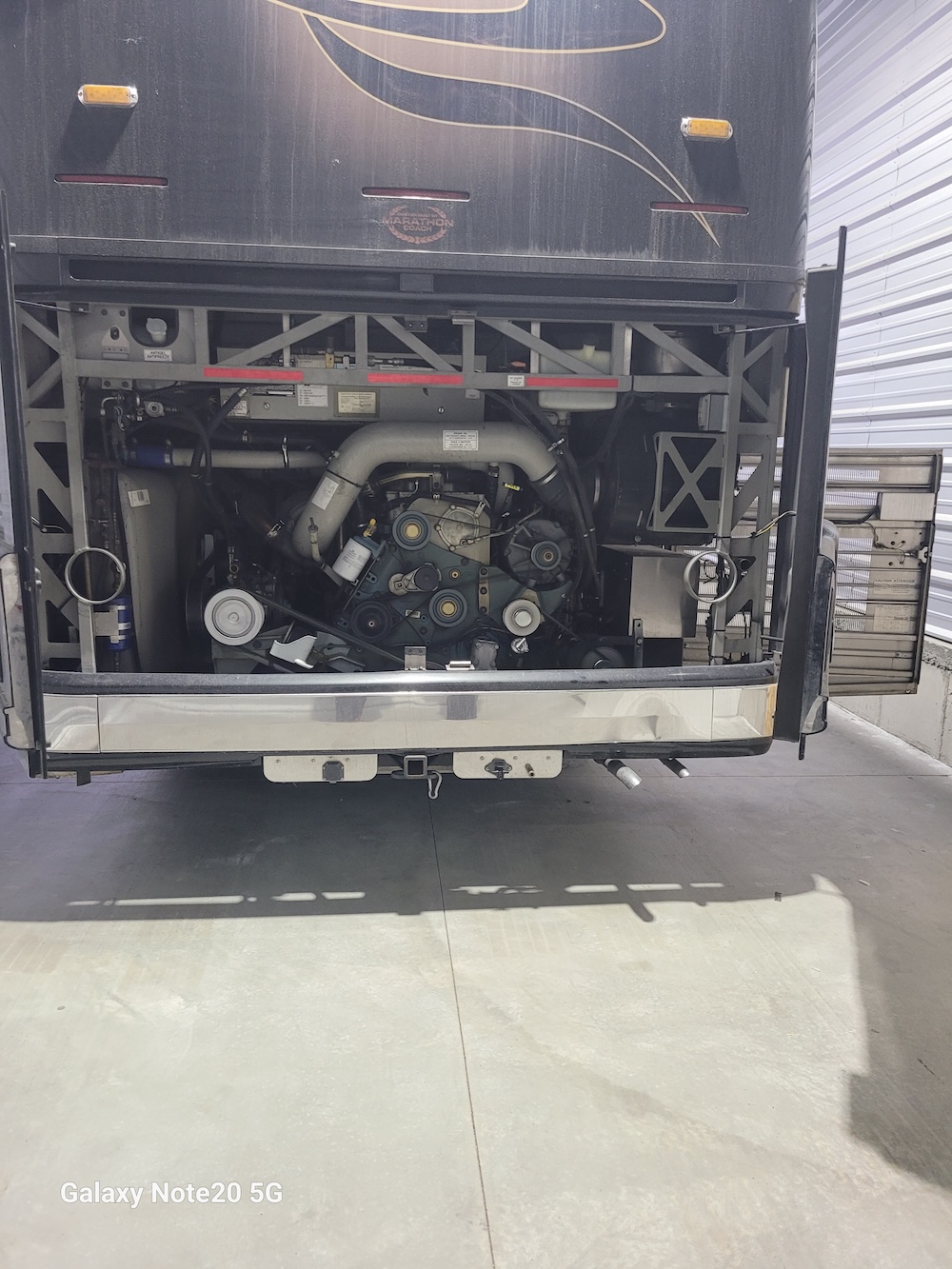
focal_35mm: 26
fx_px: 953
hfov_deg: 53.1
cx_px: 476
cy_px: 634
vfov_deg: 67.3
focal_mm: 5.4
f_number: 1.8
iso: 200
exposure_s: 1/60
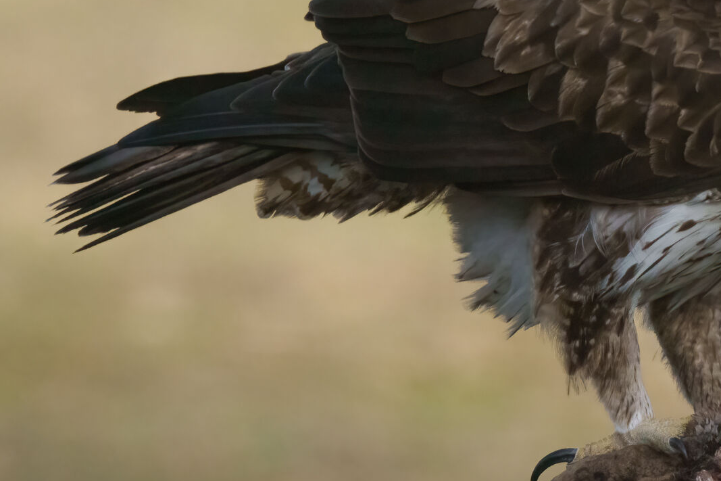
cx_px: 784
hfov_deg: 1.5
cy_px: 196
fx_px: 27031
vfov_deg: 1.0
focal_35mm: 1350
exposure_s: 1/1600
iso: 4000
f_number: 9
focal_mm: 600
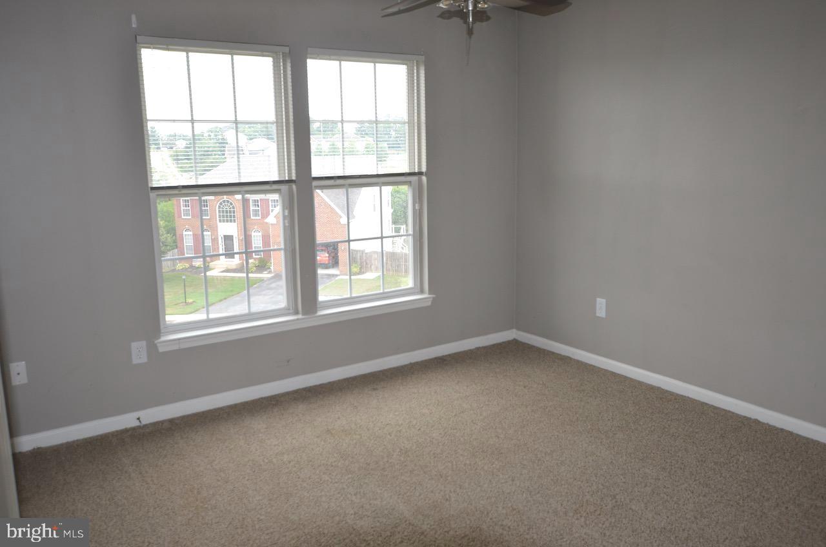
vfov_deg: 43.4
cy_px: 274
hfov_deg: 62.0
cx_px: 413
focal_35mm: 30
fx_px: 687
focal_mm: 20
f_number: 3.5
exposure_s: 1/125
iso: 320
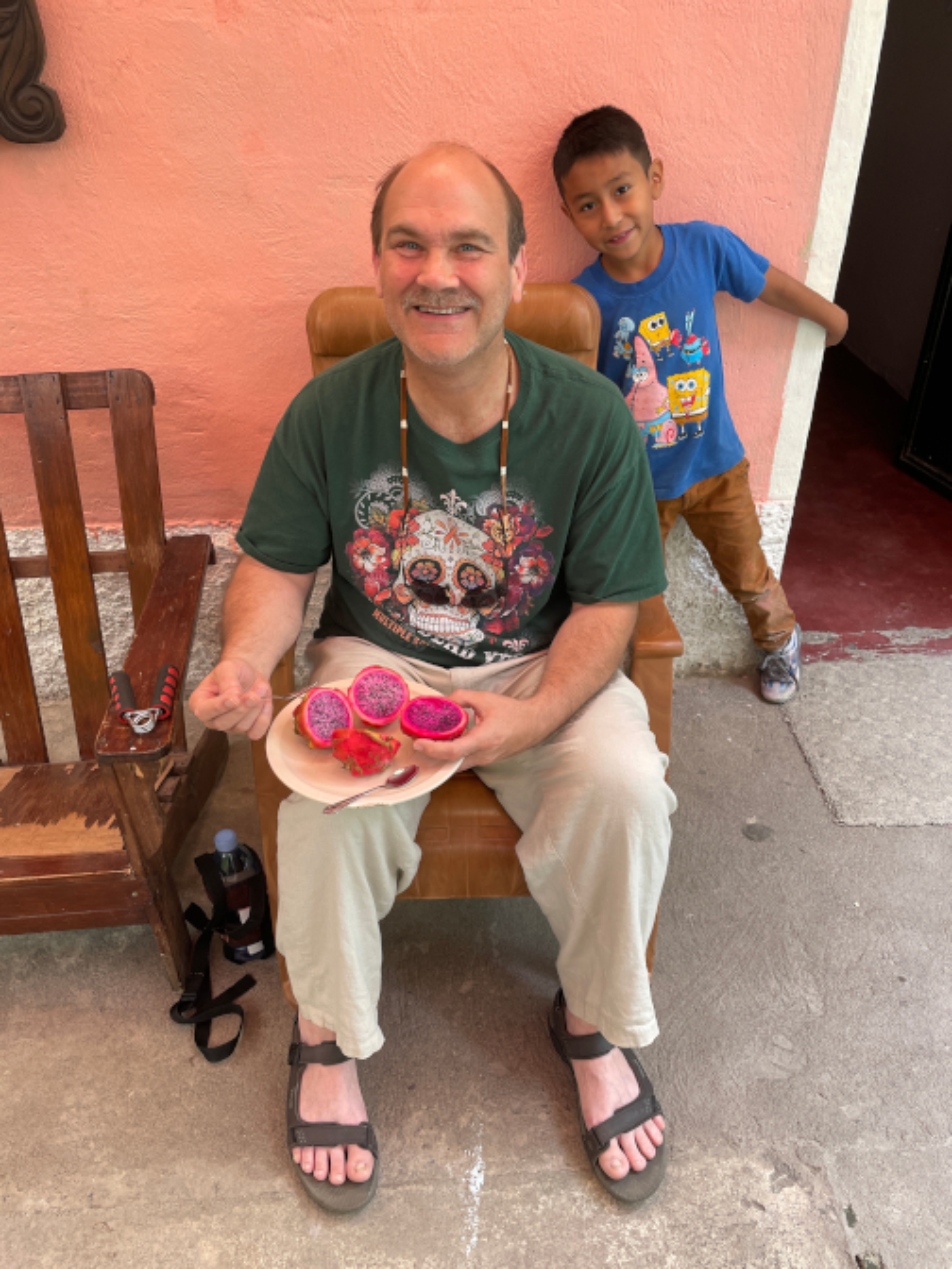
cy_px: 634
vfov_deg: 67.3
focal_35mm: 26
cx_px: 476
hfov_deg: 53.1
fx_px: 953
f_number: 1.6
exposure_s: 1/121
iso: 80
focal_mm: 4.2
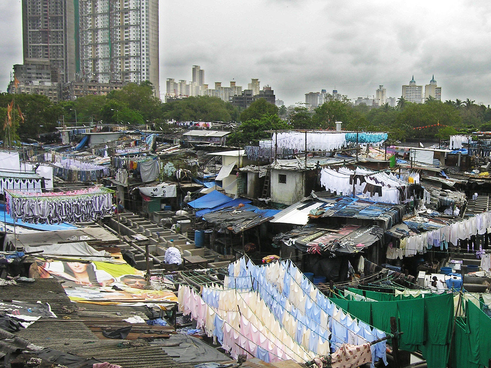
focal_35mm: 43
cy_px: 201
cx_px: 383
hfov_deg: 42.2
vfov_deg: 33.6
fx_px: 610
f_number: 5.7
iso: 50
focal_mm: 6.1
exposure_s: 1/263
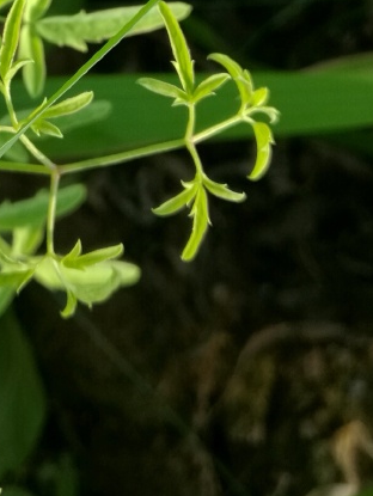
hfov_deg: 18.4
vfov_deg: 22.9
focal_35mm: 78
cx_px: -13
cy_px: -100
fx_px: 1119
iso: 50
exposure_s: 1/167
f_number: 2
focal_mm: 4.04
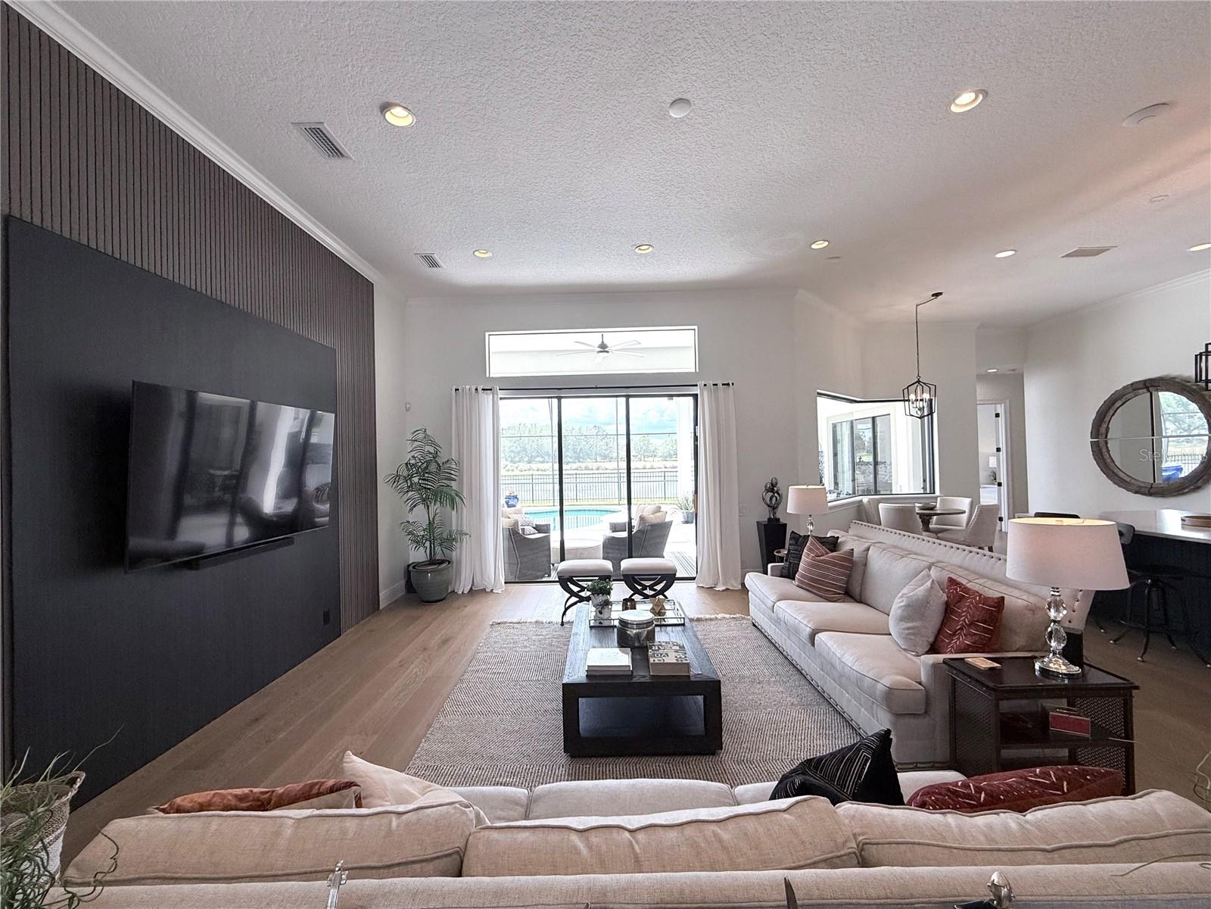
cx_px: 606
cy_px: 454
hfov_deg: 102.1
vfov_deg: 85.7
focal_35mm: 14
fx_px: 490
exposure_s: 1/329
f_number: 2.2
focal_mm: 2.22
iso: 64
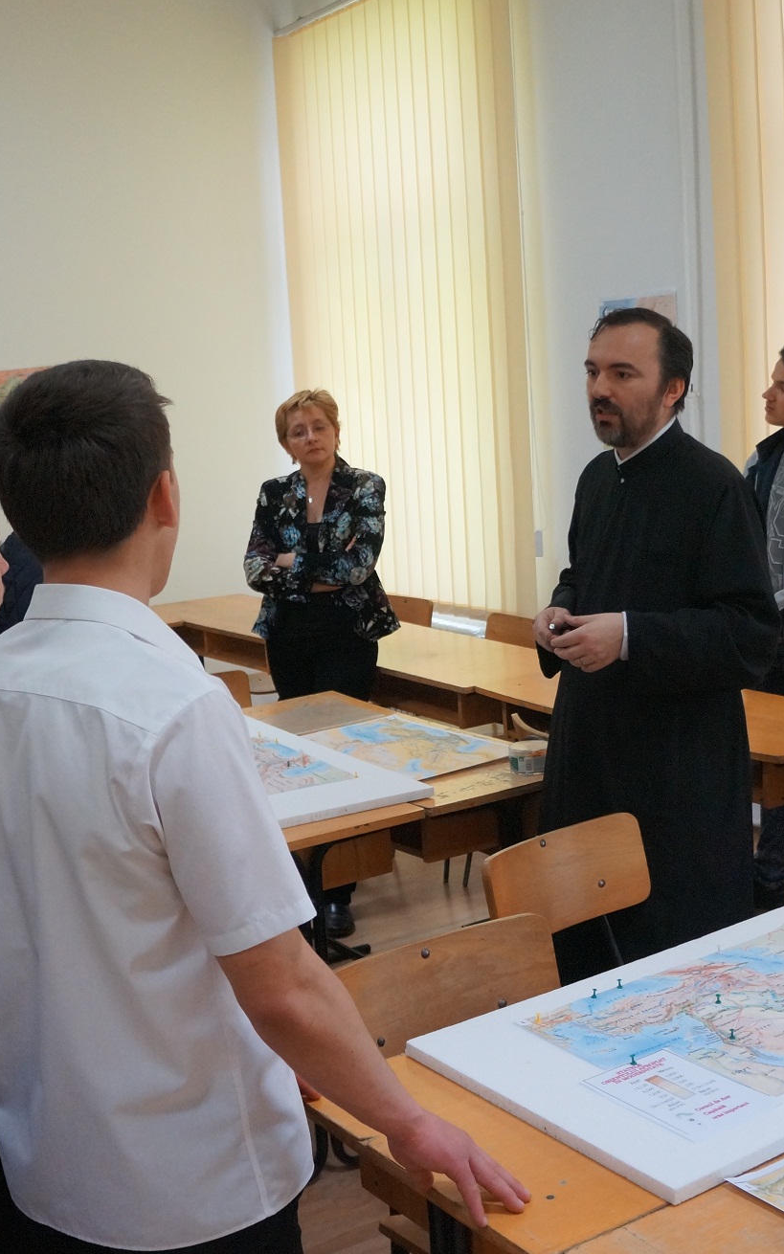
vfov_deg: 47.2
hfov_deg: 30.5
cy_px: 635
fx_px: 1436
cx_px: 387
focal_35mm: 42
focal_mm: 18
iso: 1600
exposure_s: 1/160
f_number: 4
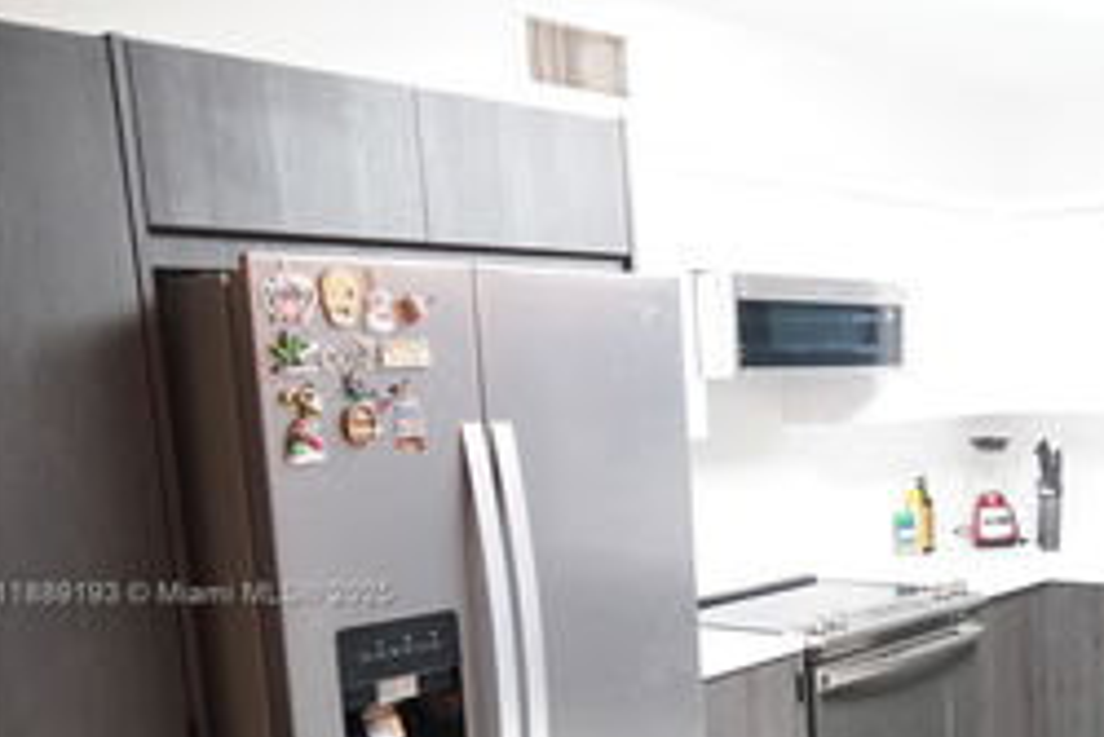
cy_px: 596
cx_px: 1029
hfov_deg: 39.1
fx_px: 1411
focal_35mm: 46
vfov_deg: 28.6
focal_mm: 24
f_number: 3.5
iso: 2500
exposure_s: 1/30
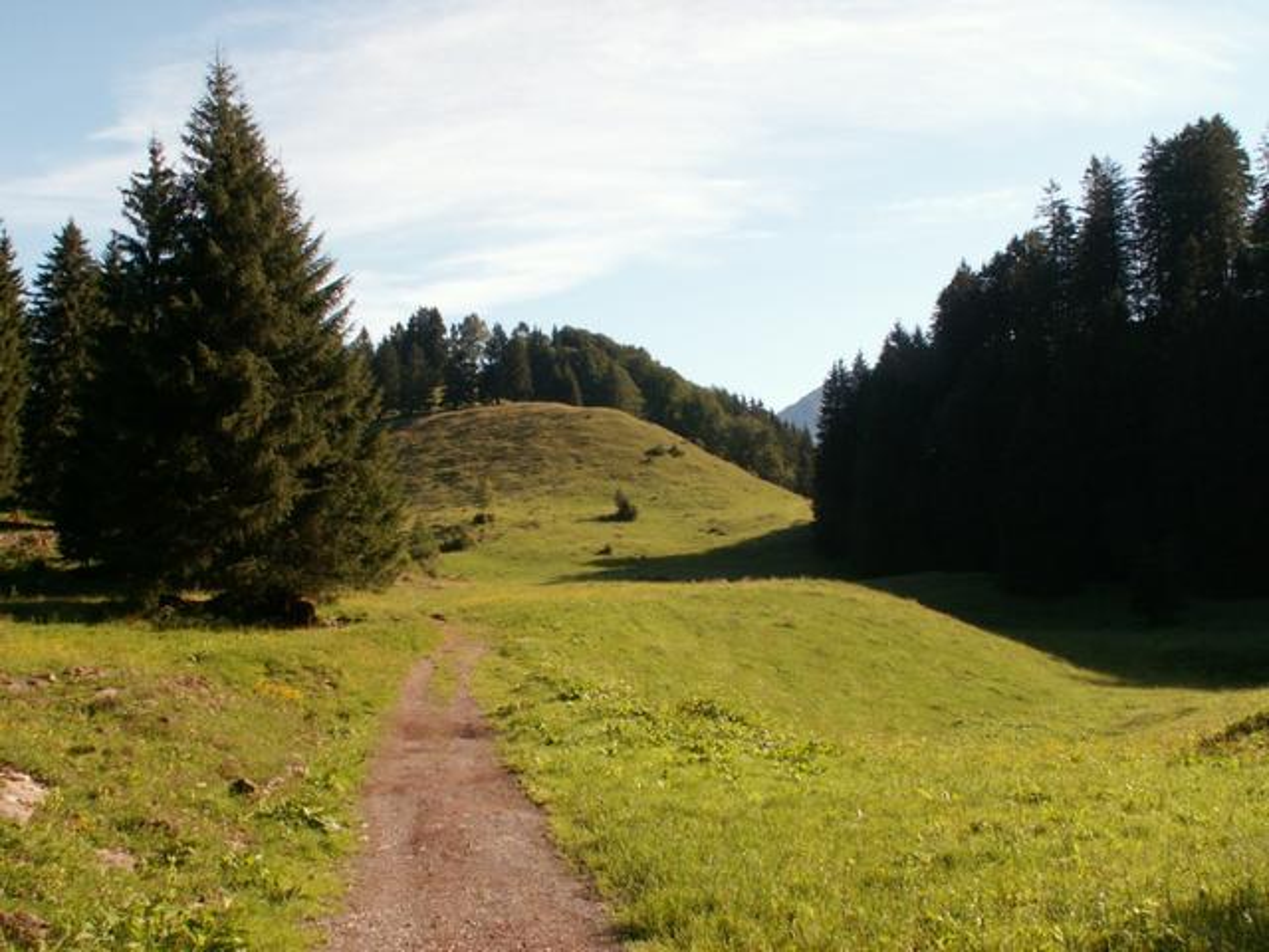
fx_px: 1283
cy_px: 476
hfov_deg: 52.6
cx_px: 634
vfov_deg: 40.7
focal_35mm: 35
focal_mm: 5.86
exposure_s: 1/60
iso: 50
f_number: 8
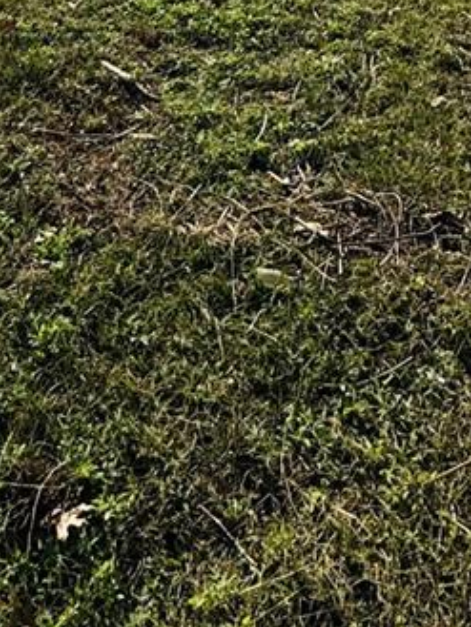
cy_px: -391
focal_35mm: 51
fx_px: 925
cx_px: 231
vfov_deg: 24.8
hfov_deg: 28.6
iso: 32
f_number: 2.2
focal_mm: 2.22
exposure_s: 1/7299
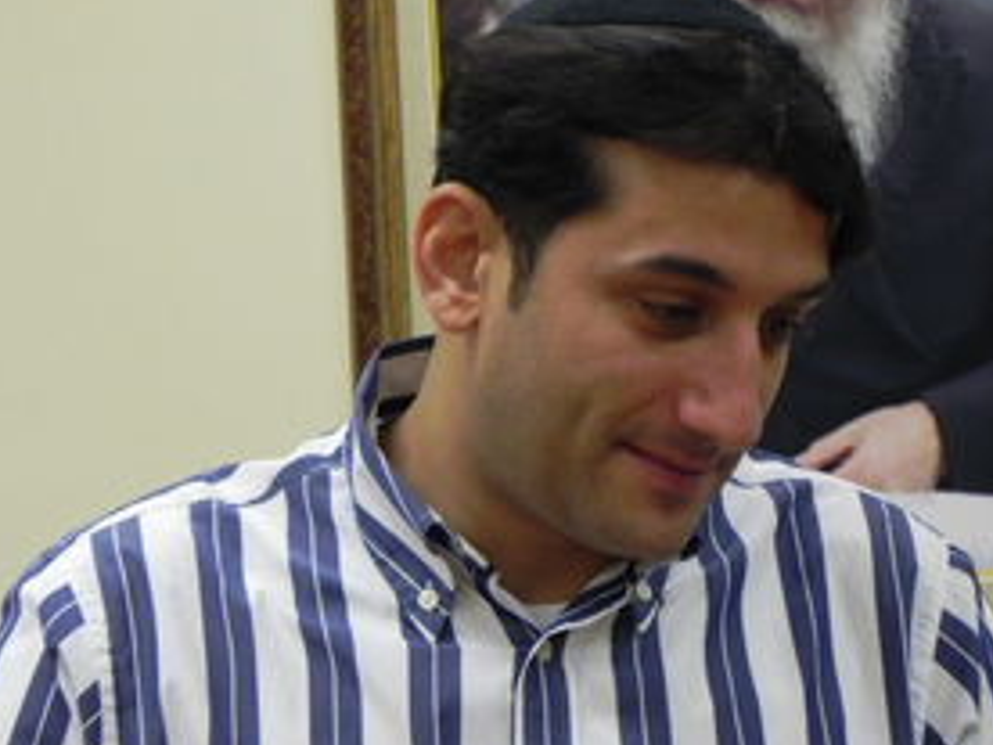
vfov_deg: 9.8
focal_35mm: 152
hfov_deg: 13.0
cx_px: 651
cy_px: 324
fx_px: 4360
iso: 400
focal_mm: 18.8
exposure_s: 1/26.2
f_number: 4
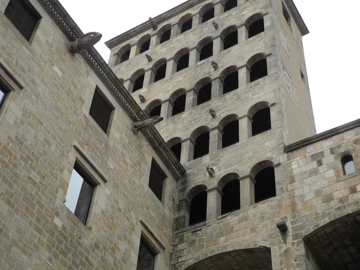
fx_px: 634
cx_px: 180
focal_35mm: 61
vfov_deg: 24.0
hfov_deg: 31.7
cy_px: 135
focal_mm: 13
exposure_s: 1/320
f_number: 3.5
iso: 100
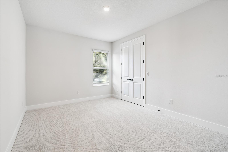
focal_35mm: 15
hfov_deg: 100.4
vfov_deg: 77.3
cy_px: 76
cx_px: 114
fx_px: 95
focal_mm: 10
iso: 100
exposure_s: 1/8
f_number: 7.1
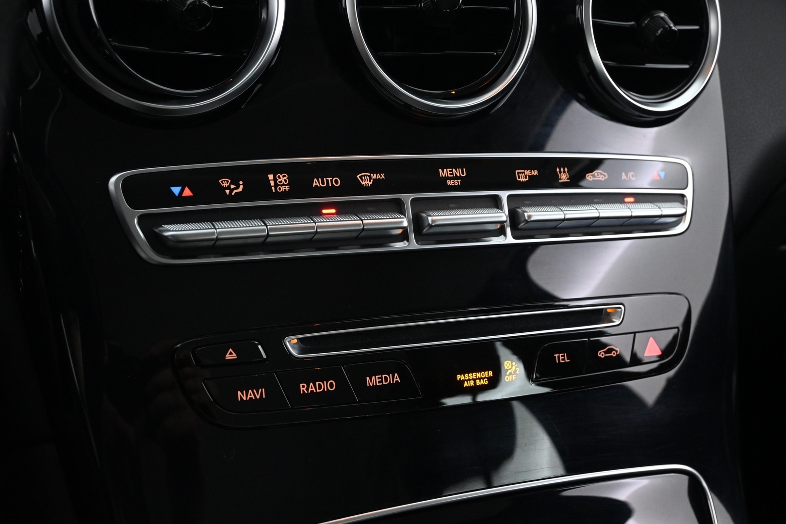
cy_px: 262
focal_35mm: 44
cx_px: 393
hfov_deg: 45.0
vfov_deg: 30.8
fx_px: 950
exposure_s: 1/20
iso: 3200
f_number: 6.3
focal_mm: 29
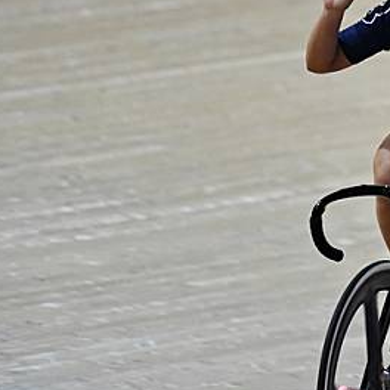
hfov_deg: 4.2
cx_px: 349
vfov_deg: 4.2
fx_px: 5277
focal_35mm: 414
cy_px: 230
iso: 4000
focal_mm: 200
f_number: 2.8
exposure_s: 1/500
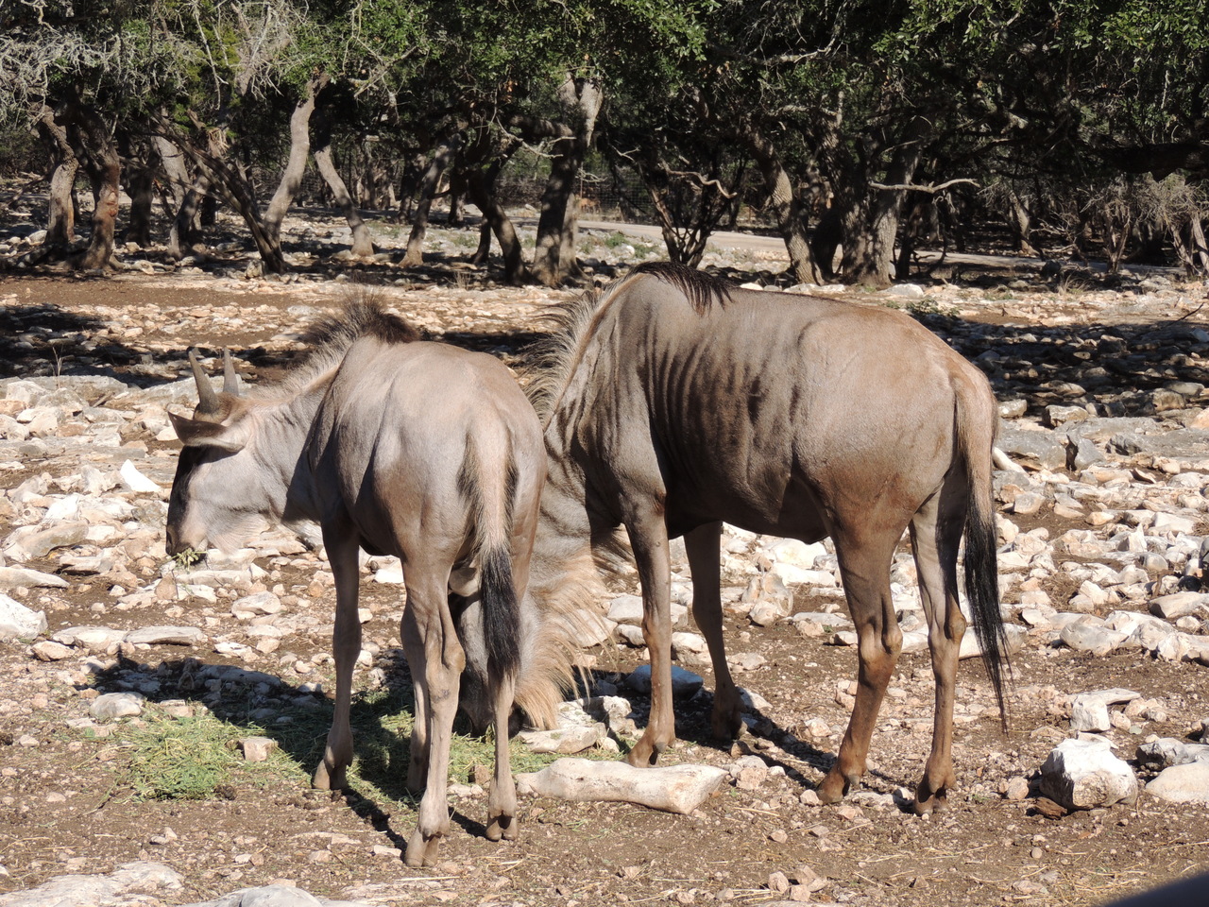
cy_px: 454
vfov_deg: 17.4
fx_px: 2969
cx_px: 604
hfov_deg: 23.0
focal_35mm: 85
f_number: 4
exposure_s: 1/800
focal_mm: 15.1
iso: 100
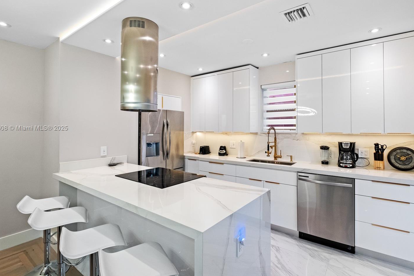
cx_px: 208
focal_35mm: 17
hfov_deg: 93.3
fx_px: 195
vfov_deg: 70.3
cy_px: 128
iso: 1600
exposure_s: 1/60
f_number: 7.1
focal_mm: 10
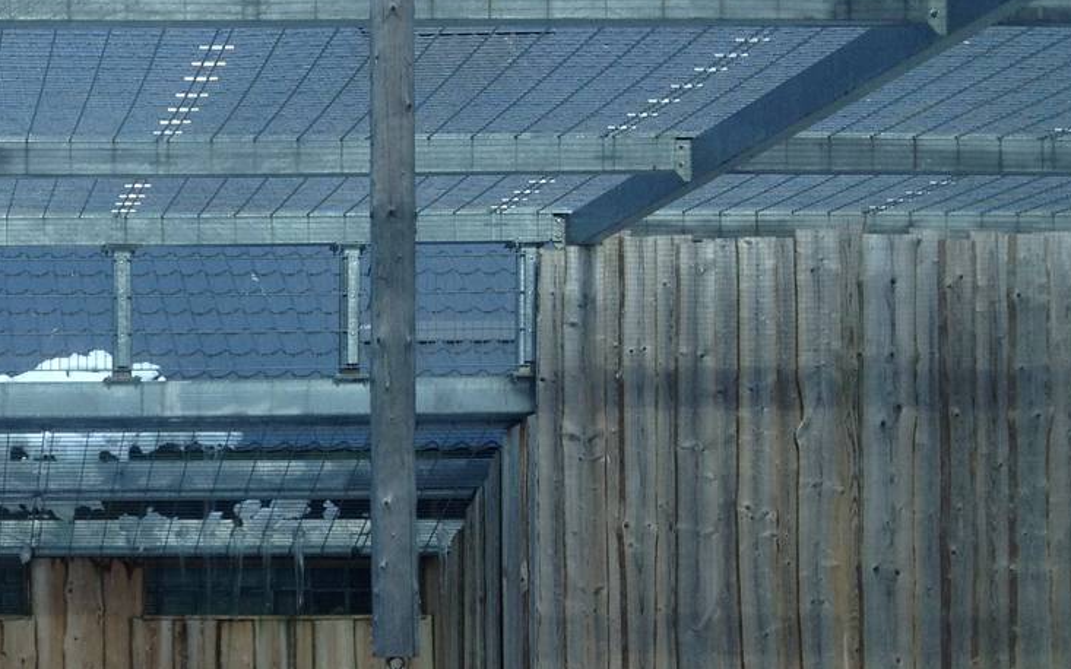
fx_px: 2364
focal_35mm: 81
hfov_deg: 24.3
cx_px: -7
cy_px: 650
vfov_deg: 15.8
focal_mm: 4.28
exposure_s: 1/657
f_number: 2.4
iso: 50
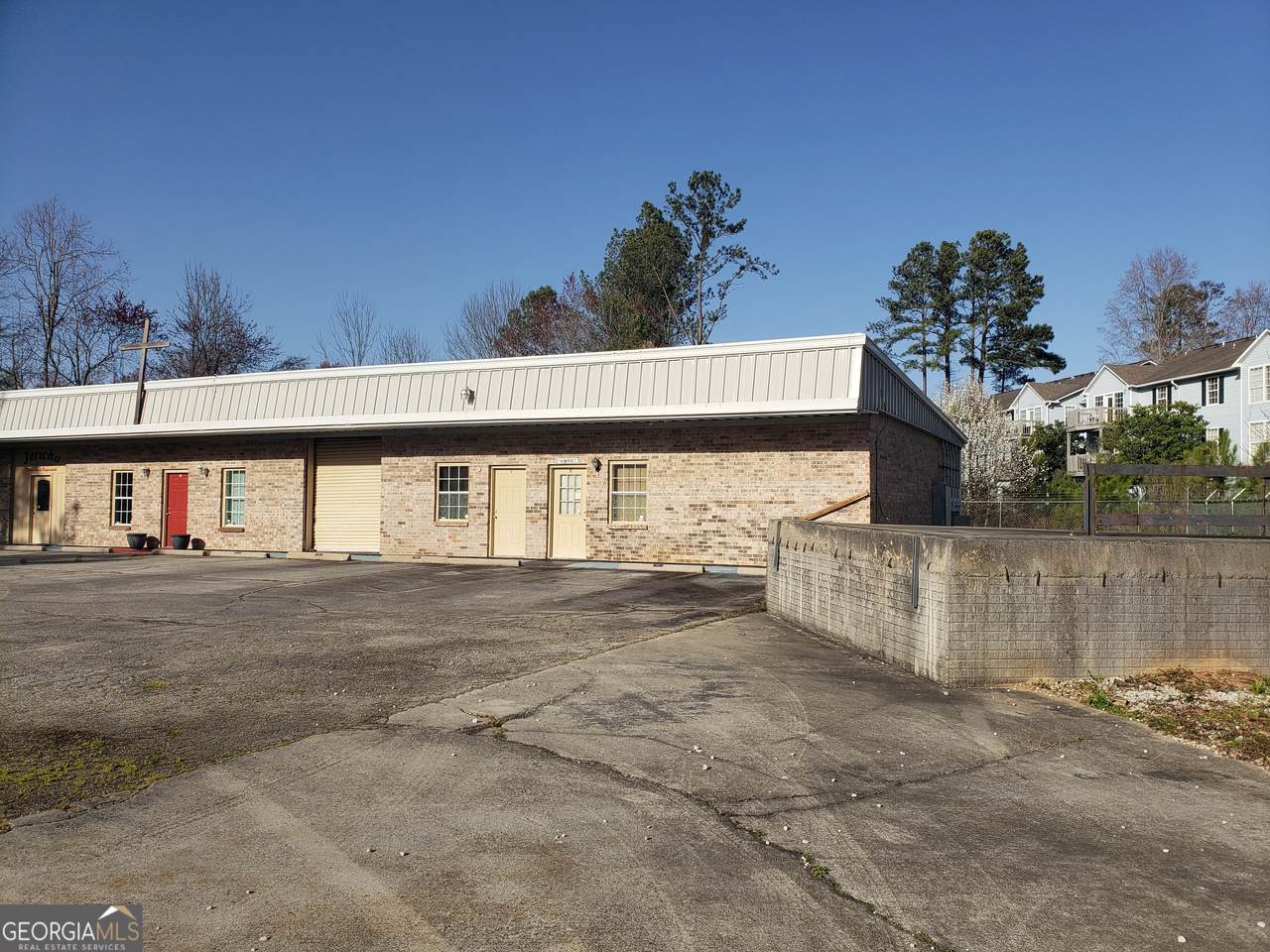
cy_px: 476
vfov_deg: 53.1
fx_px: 954
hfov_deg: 67.3
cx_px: 635
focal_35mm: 26
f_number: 2.4
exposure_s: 1/2060
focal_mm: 4.3
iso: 50
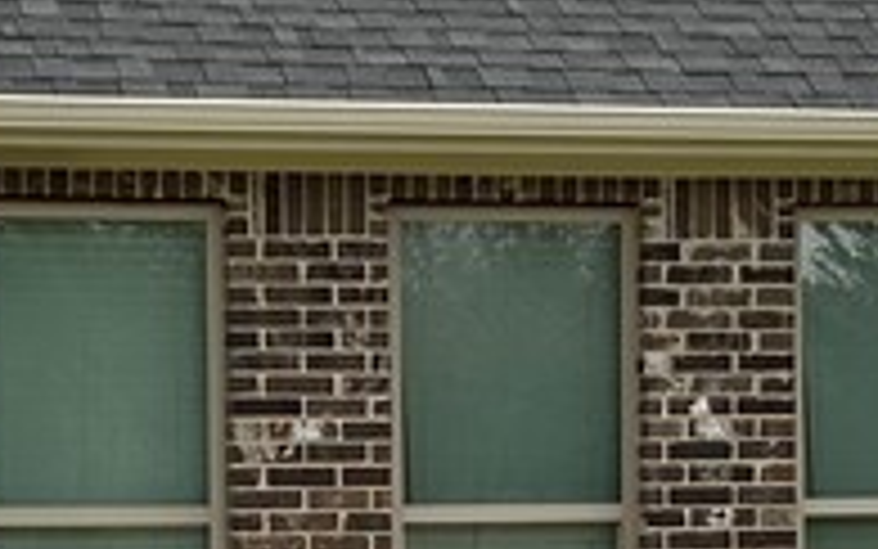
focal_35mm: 145
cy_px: 558
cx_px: 509
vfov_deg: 9.0
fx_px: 3471
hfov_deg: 14.4
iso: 50
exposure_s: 1/3165
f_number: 1.5
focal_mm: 5.7
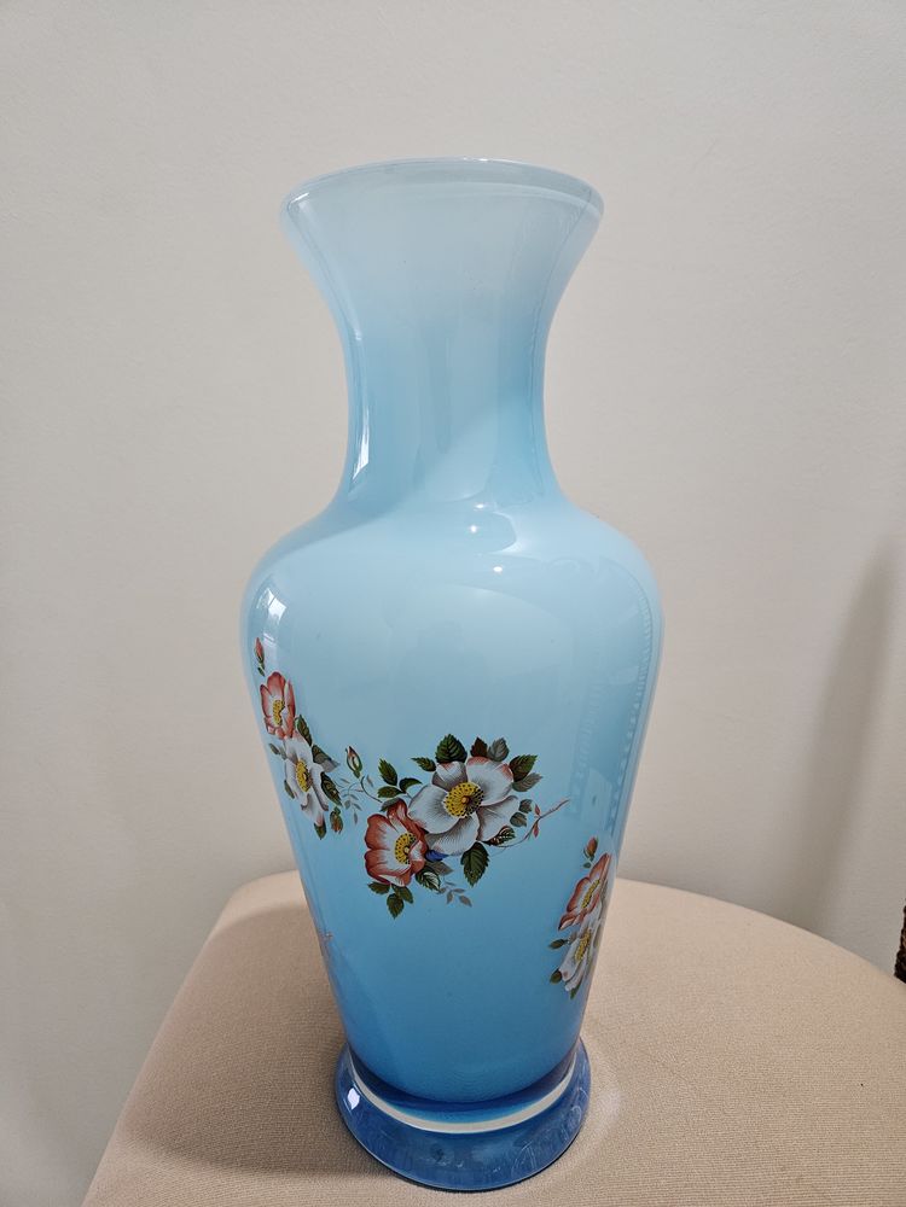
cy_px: 604
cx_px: 453
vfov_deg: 73.9
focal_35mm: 23
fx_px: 803
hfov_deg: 58.9
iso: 800
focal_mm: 5.4
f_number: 1.8
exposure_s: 1/100
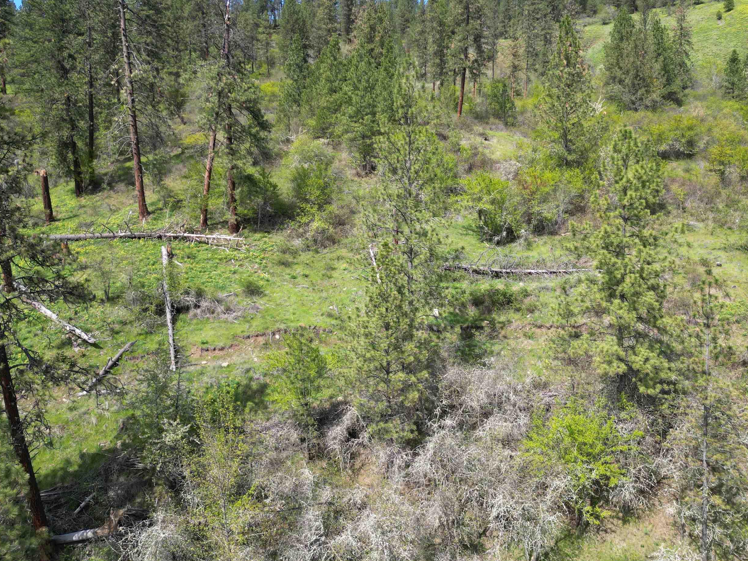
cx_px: 430
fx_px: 648
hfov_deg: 59.7
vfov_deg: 46.7
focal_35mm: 30
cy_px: 248
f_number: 1.7
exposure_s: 1/1250
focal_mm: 6.72
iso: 100
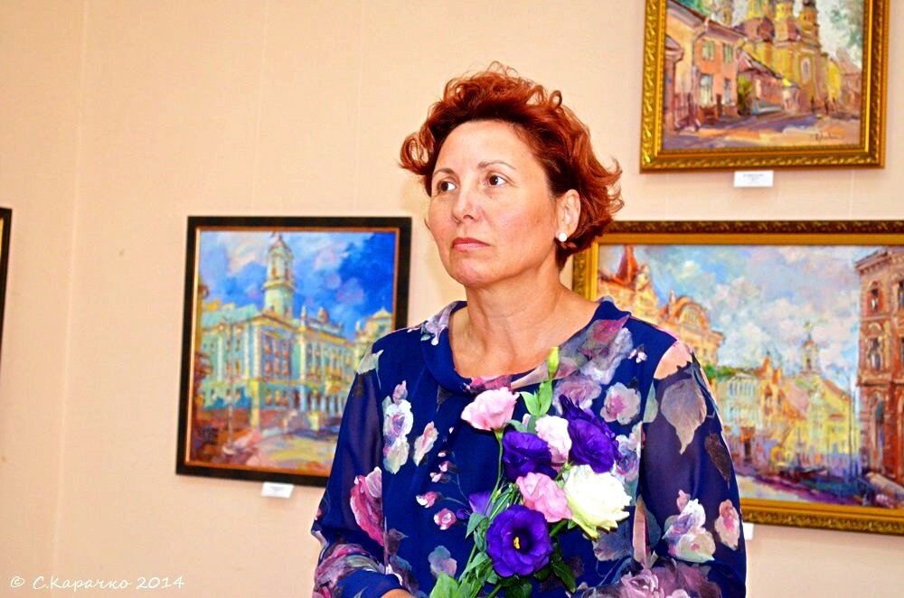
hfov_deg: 27.0
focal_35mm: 75
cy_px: 299
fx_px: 1879
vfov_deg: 18.1
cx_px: 452
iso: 2200
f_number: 5.6
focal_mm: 50
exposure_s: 1/60
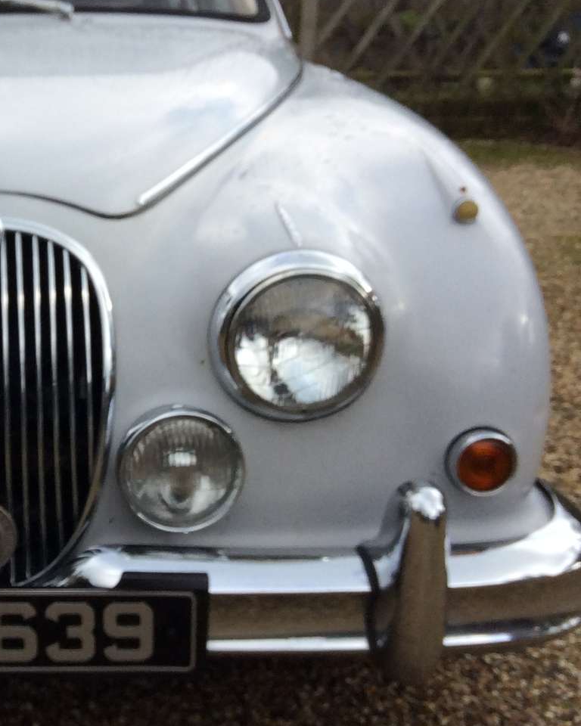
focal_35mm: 65
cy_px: 293
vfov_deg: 29.1
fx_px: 1397
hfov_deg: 22.4
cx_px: -30
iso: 32
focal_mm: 3.3
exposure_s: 1/665
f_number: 2.4
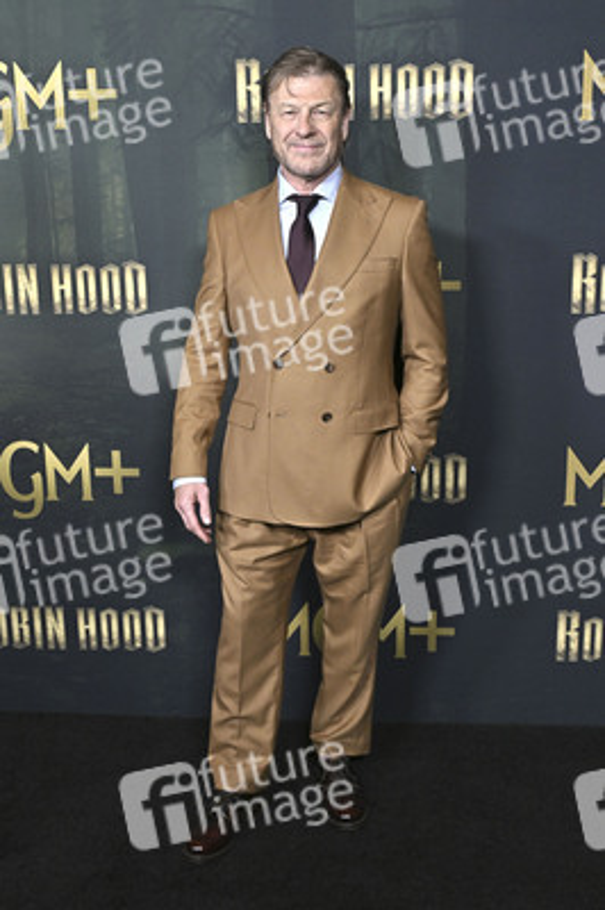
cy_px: 455
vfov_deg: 48.5
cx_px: 302
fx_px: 1010
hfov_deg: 33.3
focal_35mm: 40
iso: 1600
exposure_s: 1/320
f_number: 6.3
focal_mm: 40
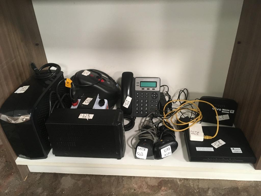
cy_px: 98
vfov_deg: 48.2
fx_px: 219
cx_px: 130
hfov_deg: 61.7
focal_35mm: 29
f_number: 2.2
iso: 200
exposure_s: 1/20
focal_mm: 4.15
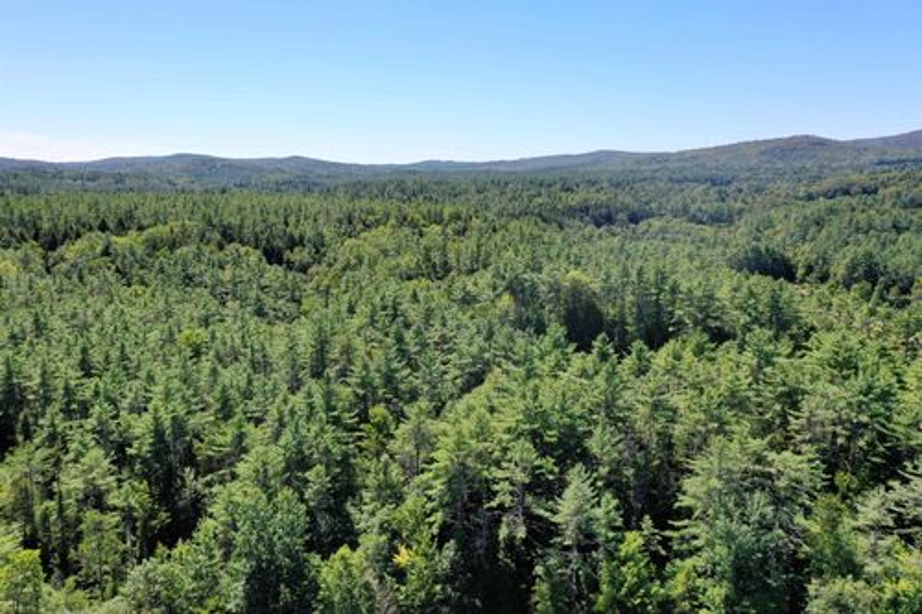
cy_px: 307
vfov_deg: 46.4
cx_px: 461
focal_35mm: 28
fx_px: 717
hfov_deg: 65.5
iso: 100
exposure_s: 1/500
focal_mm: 10.26
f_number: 5.6
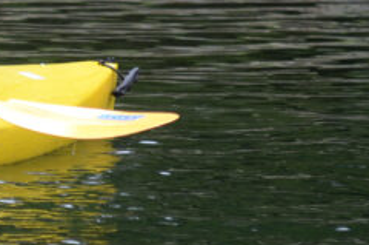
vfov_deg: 3.7
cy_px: -12
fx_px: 3826
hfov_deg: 5.5
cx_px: -237
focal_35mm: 374
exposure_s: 1/200
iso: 100
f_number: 3.5
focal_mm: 70
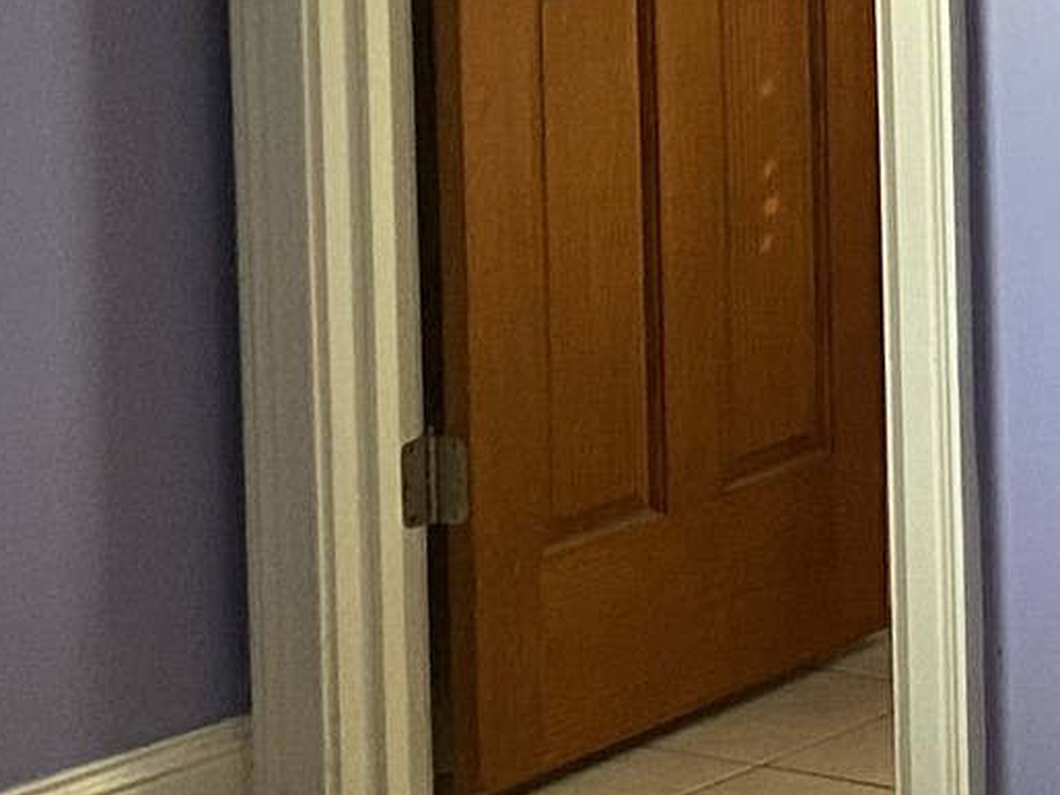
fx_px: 4745
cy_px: -404
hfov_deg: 12.1
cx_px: 1603
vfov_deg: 9.3
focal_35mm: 155
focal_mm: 4.25
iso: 125
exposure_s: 1/74
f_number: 1.8
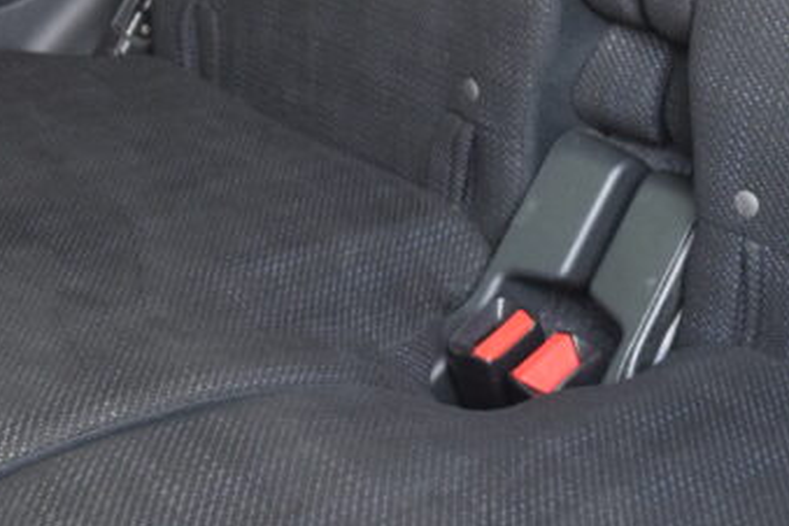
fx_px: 1885
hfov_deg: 23.4
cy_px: -44
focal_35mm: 86
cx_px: 589
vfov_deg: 15.5
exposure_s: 1/60
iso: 1400
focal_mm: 18
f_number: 3.5
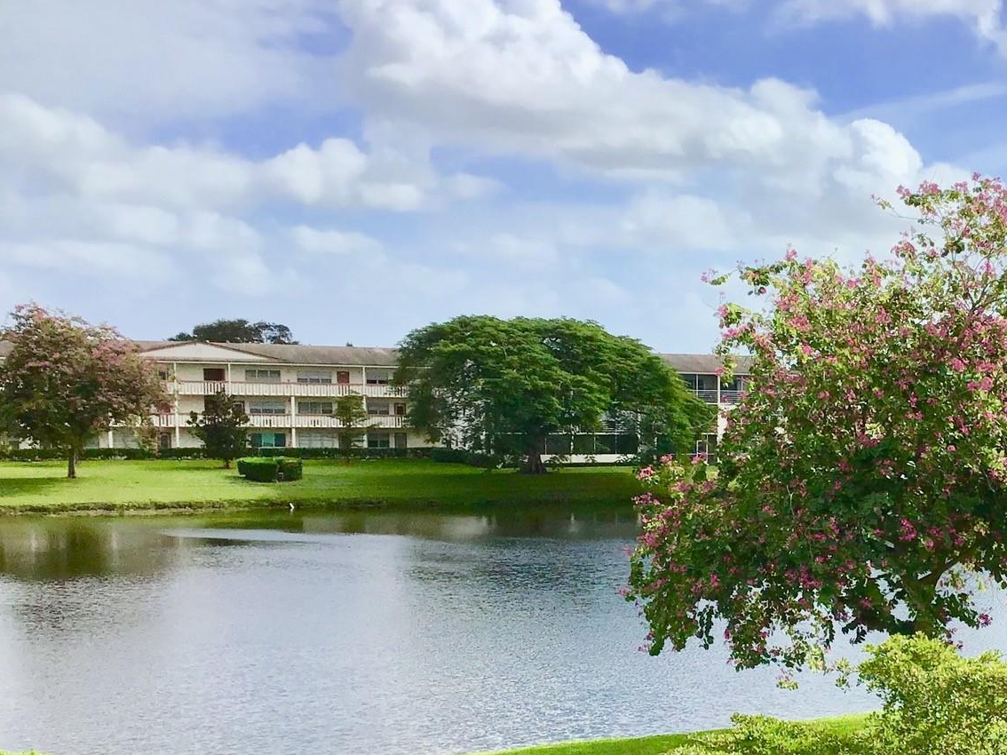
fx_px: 1629
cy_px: 571
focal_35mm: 56
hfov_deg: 32.7
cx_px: 900
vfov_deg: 25.8
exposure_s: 1/2037
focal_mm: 3.3
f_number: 2.4
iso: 25
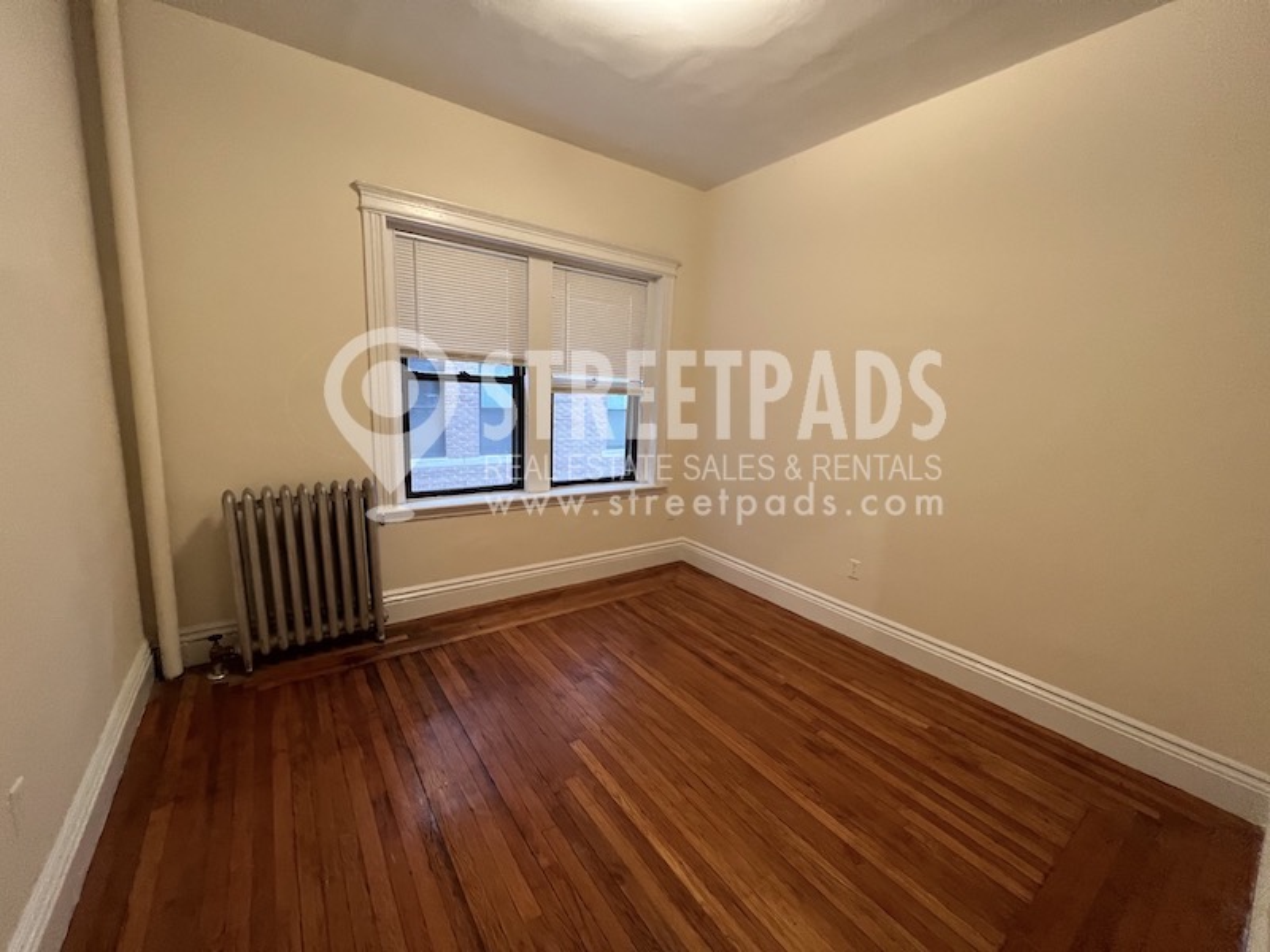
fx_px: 477
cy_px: 476
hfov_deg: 106.2
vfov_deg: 89.9
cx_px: 635
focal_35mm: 13
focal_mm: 1.57
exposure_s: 1/60
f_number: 1.8
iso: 500
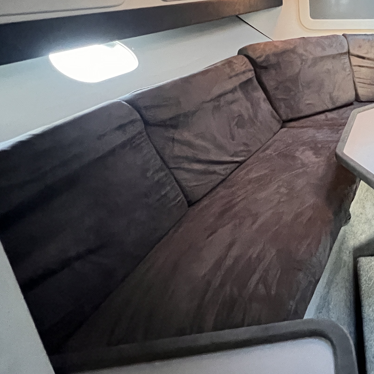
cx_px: 384
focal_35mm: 29
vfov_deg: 54.0
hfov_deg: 45.6
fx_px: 354
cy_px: 111
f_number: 1.8
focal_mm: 1.57
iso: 2000
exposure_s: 1/30
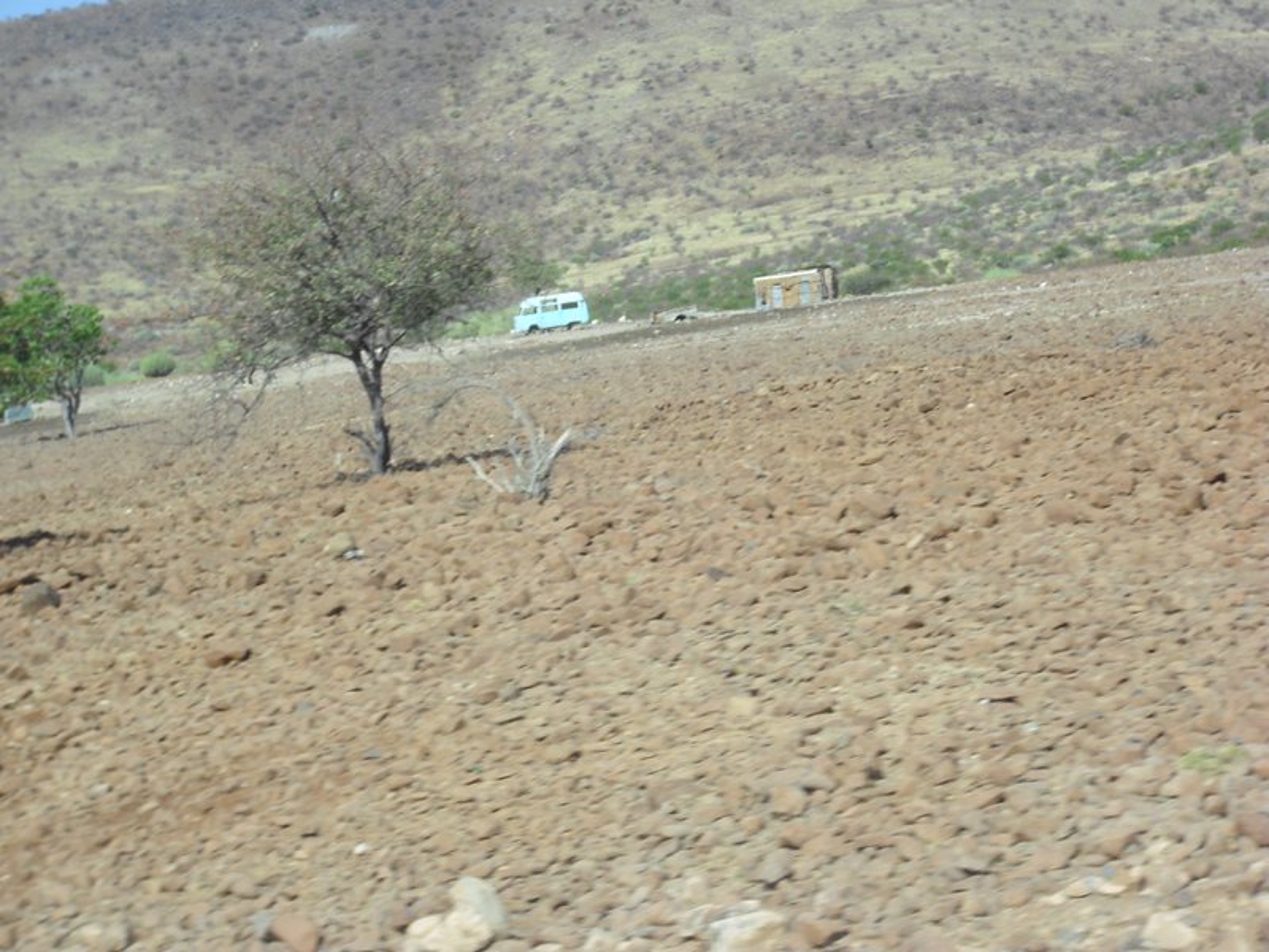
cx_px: 634
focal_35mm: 113
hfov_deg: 17.4
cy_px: 476
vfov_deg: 13.1
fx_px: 4143
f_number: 5.2
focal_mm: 18.6
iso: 100
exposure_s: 1/640
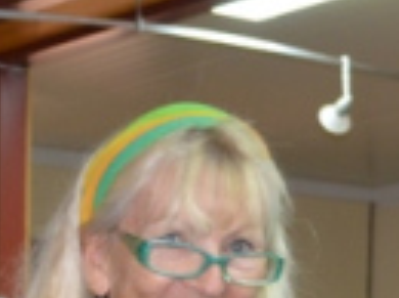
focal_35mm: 176
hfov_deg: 11.1
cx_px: -66
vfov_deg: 8.0
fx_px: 2025
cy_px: 616
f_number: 4.2
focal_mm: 26
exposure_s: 1/40
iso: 800
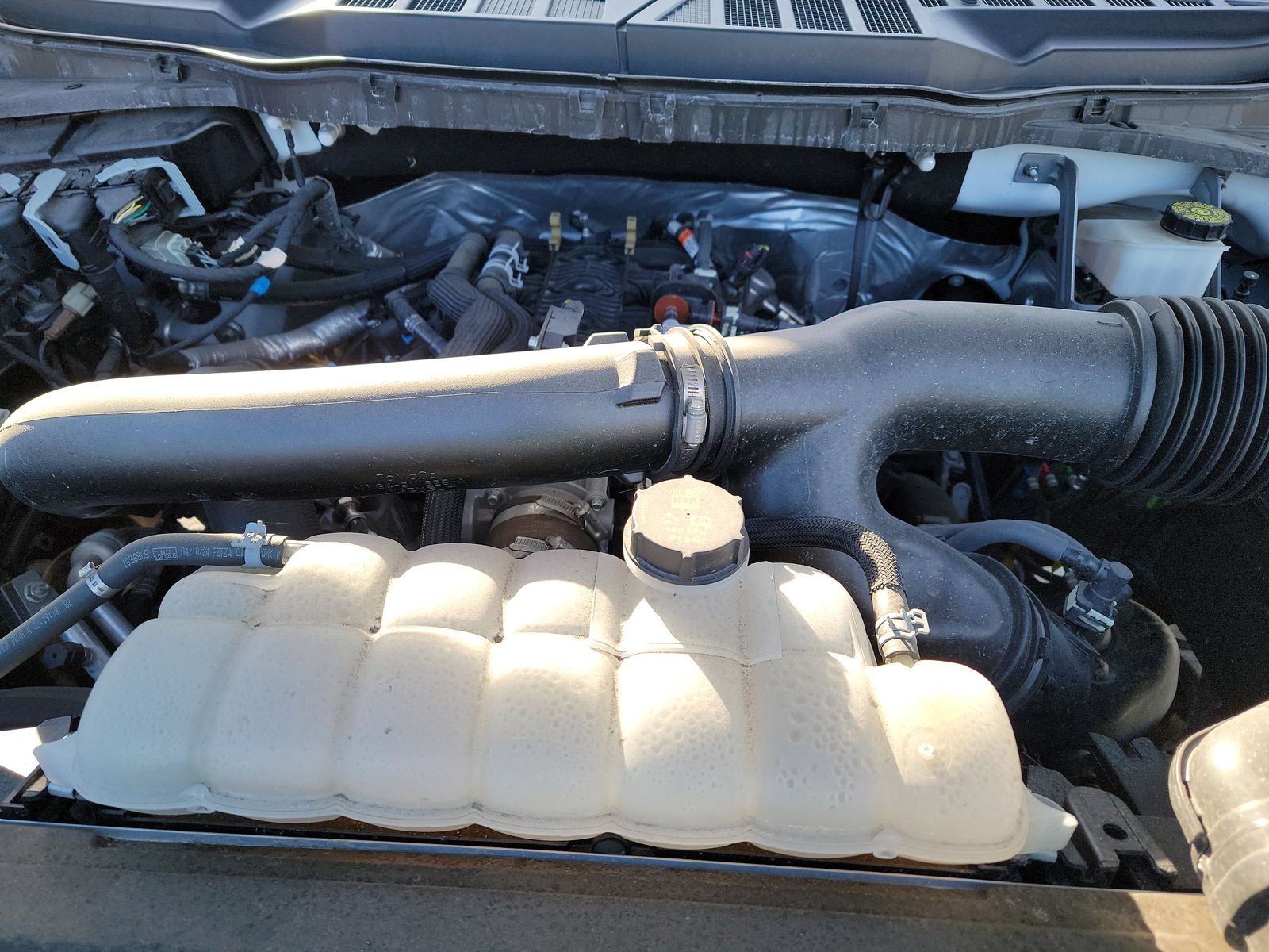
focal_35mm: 24
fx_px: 880
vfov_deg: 56.8
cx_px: 634
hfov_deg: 71.6
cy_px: 476
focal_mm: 6.7
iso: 57
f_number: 1.8
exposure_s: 1/119
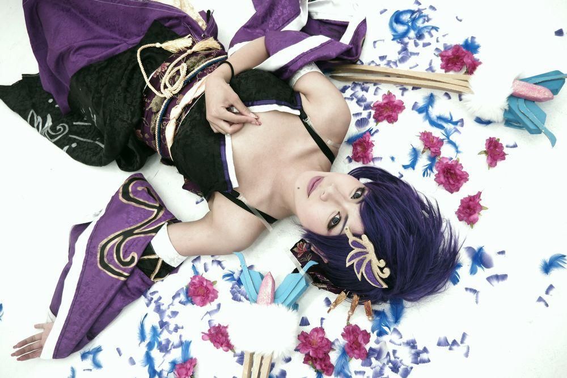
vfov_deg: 38.9
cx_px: 284
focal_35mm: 34
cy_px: 189
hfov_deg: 55.8
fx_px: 536
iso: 200
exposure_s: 1/30
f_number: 4
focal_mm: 23.13
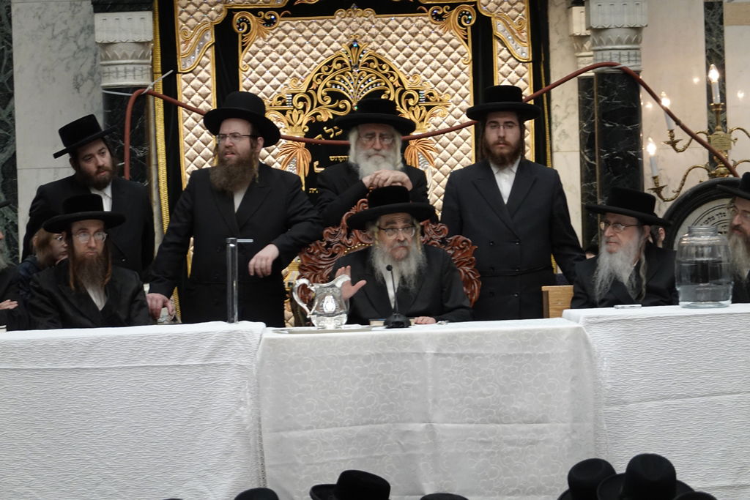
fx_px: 4125
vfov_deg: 6.9
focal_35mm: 198
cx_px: 375
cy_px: 250
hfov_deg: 10.4
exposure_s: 1/160
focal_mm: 71.52
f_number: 4.5
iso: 800
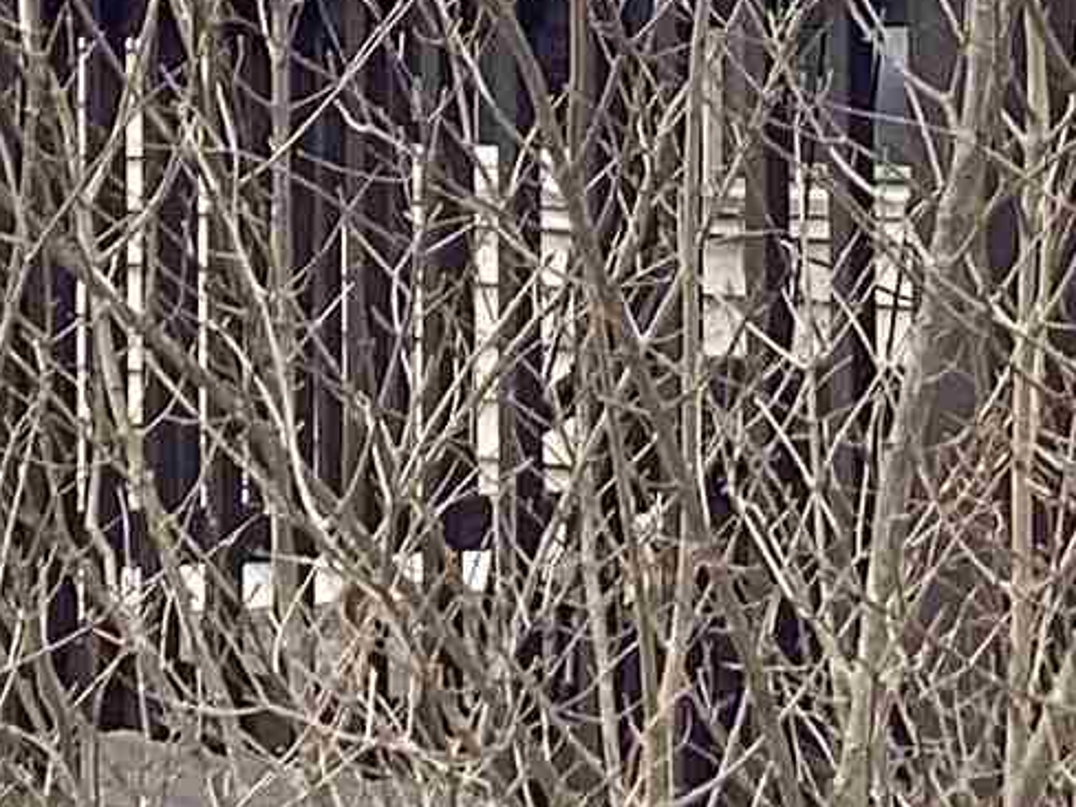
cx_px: -119
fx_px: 6061
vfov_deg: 7.5
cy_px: -192
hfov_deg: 10.0
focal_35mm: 195
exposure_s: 1/479
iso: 25
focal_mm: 3.3
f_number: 2.4
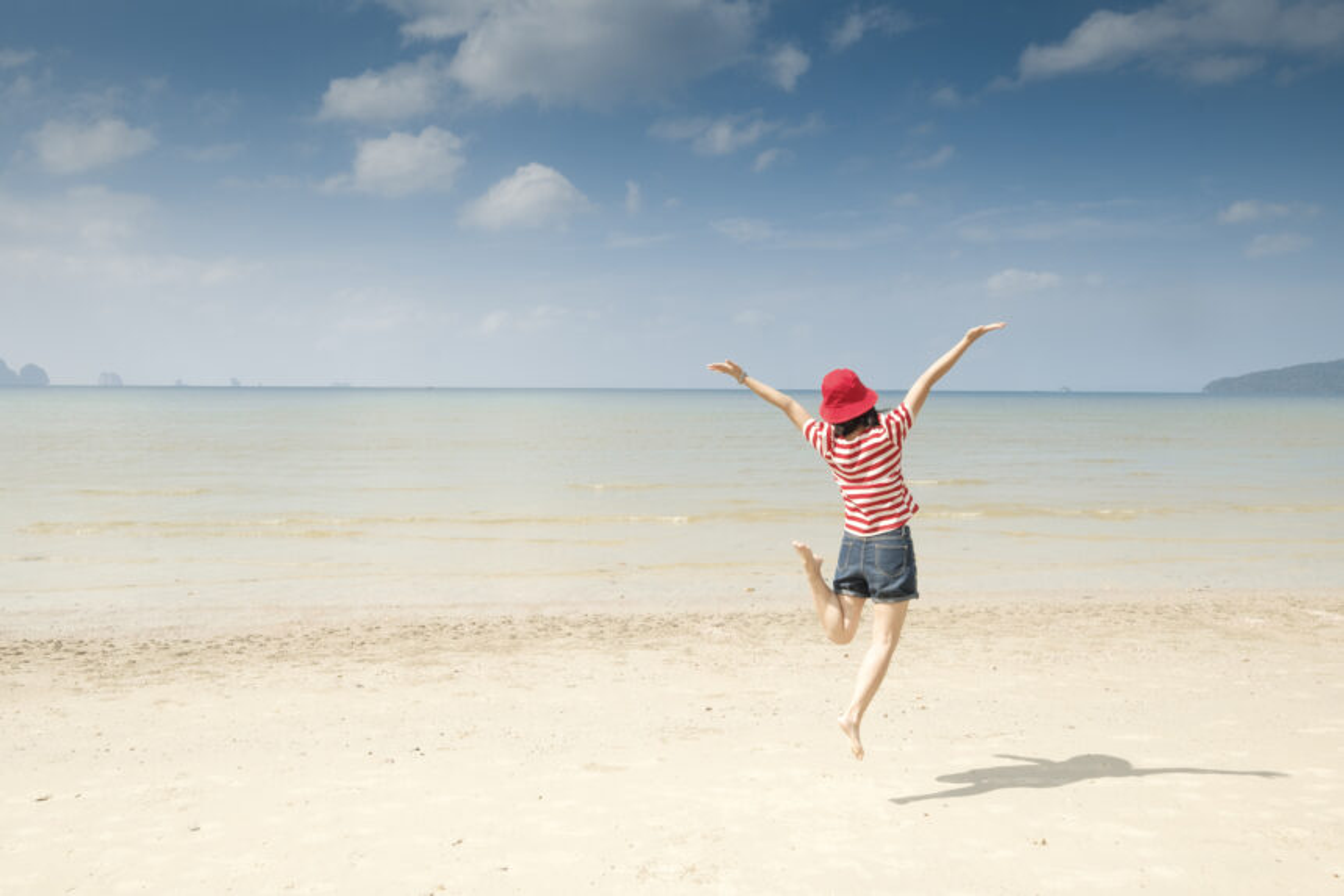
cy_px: 448
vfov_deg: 49.5
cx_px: 672
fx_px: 970
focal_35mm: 26
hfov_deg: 69.4
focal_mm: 17.4
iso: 200
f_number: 13
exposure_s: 1/250
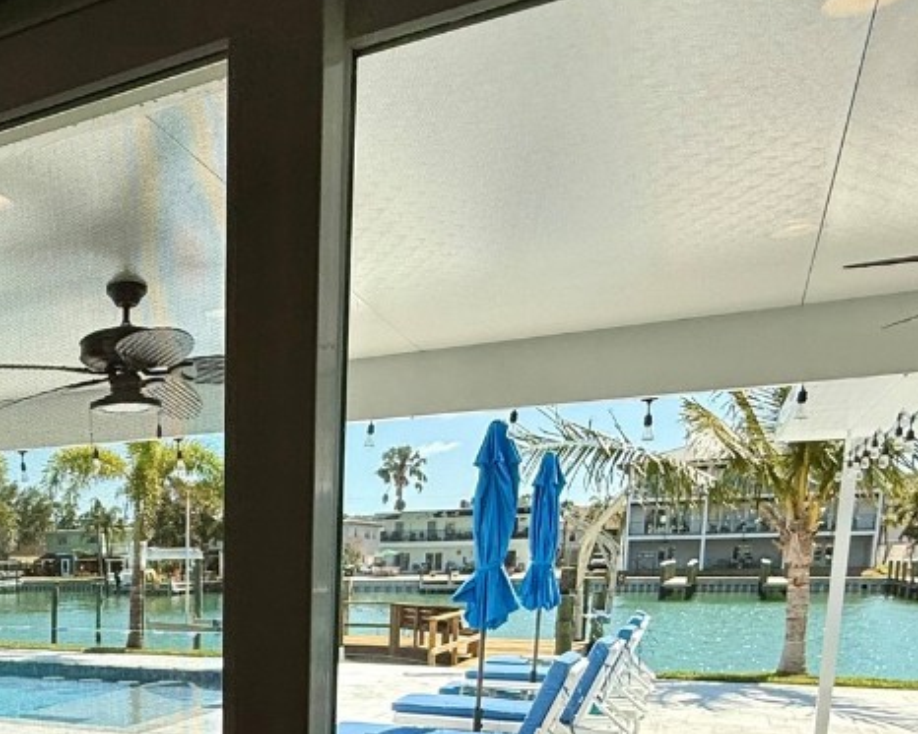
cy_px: 714
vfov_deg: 42.6
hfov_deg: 54.4
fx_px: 815
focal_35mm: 30
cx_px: 173
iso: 50
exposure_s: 1/1189
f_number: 2.2
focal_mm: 2.22
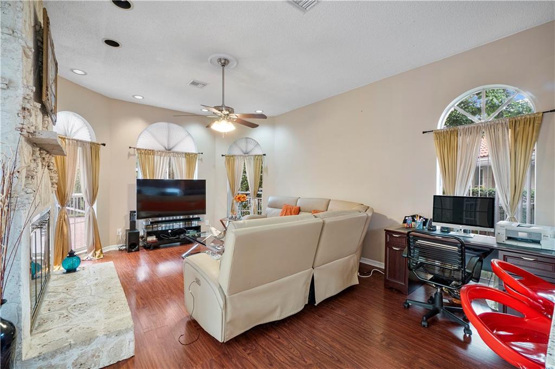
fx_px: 231
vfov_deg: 77.2
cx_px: 278
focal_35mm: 15
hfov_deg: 100.4
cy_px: 184
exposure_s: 1/1.67
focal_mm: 10
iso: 160
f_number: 11
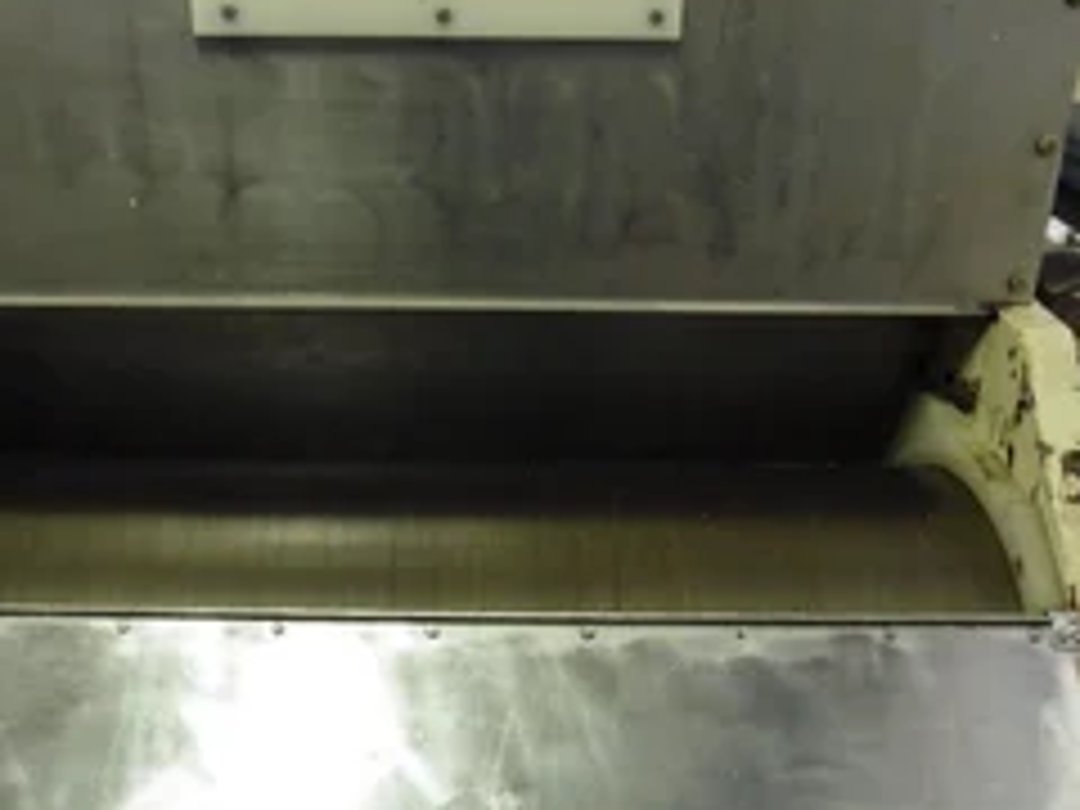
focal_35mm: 40
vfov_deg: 35.9
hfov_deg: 46.7
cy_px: 468
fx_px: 1248
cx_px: 468
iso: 400
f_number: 3.3
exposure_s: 1/20
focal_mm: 4.3
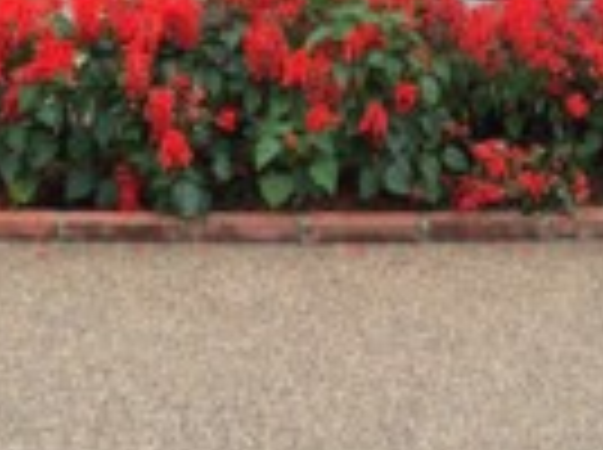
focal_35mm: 101
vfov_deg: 13.5
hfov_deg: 19.5
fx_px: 1756
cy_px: -279
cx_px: 230
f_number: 2.2
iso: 32
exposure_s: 1/466
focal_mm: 4.12
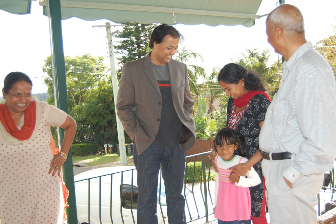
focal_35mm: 39
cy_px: 112
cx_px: 168
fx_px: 364
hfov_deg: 49.6
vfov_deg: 34.2
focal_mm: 26
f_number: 4.2
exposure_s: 1/500
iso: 400
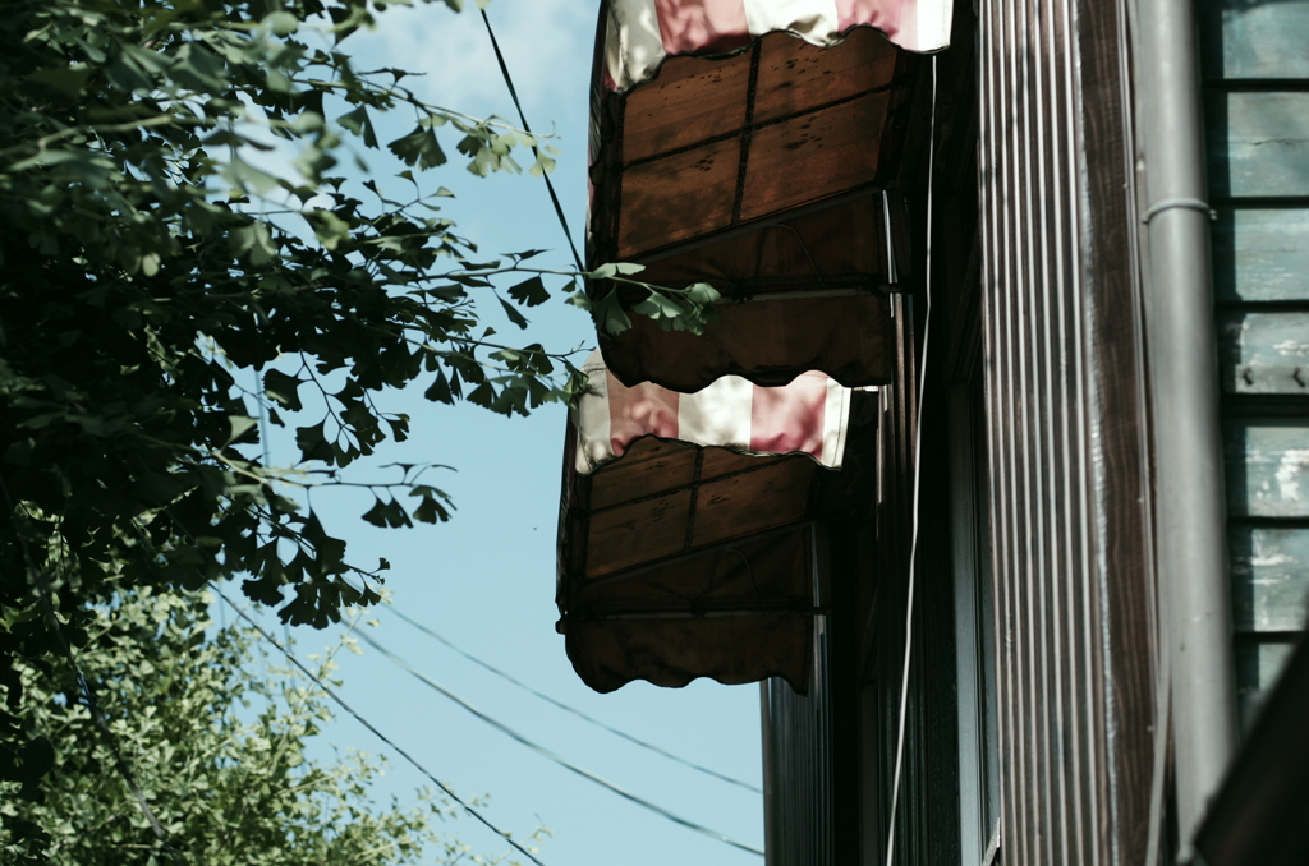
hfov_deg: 19.5
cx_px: 654
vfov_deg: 13.0
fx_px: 3810
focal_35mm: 105
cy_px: 433
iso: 100
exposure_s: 1/640
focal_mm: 70
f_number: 4
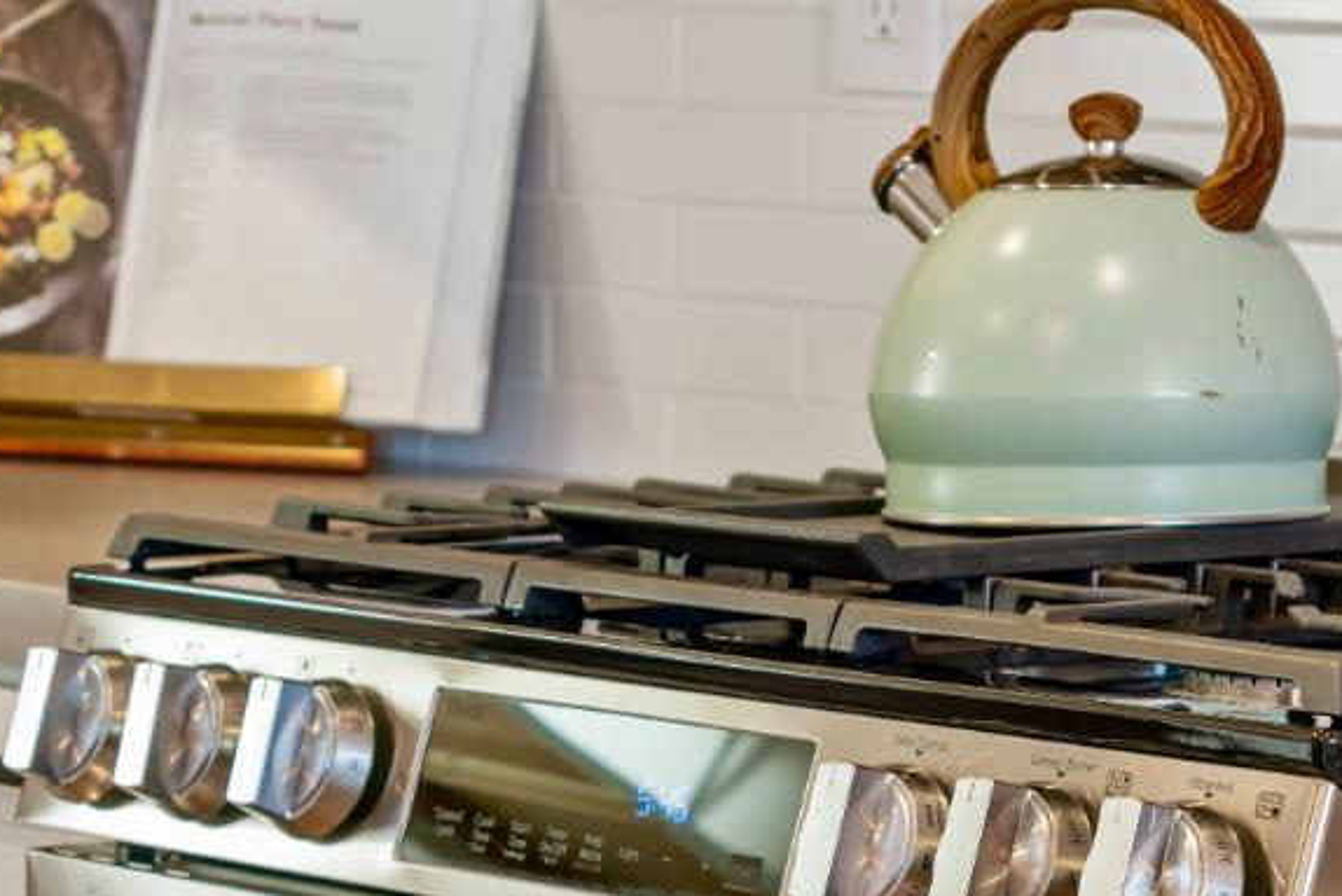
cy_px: 795
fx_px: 6040
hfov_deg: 12.7
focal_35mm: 162
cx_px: 858
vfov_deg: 8.5
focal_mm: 62
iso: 250
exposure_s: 1/10
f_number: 4
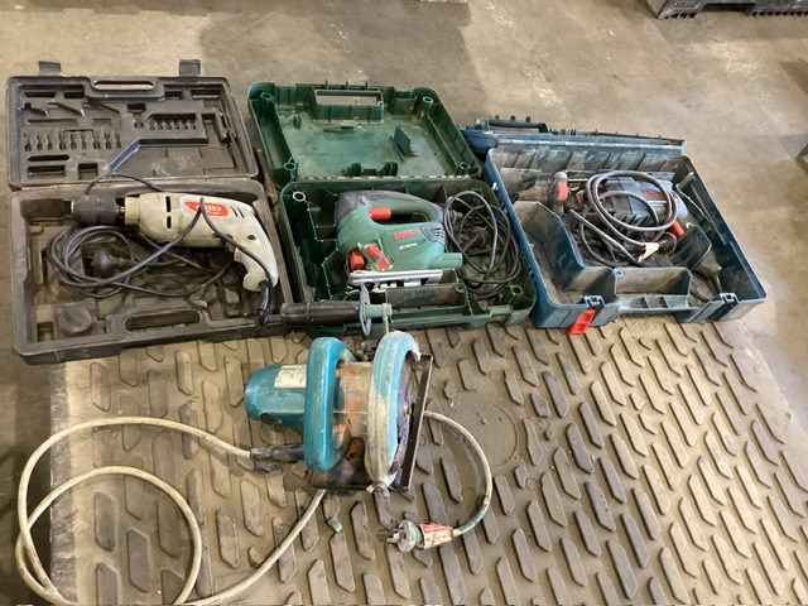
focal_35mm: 31
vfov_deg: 45.4
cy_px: 303
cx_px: 404
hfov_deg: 58.4
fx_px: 724
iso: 400
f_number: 2.4
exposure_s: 1/33
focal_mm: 3.3
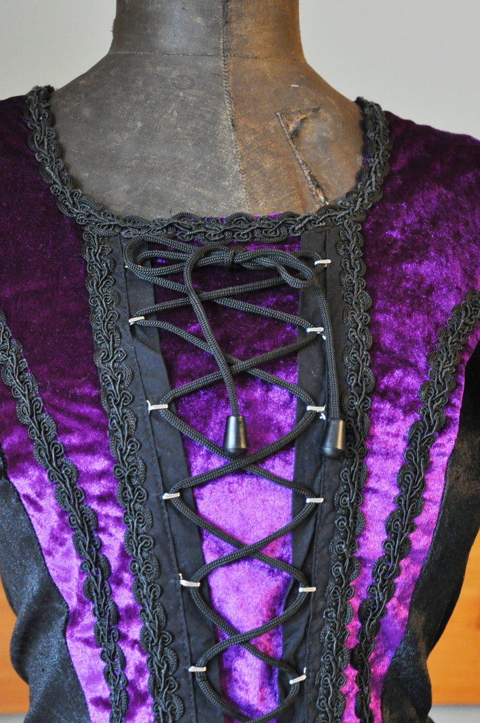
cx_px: 209
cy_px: 430
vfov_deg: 31.4
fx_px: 1283
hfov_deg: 21.2
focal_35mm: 64
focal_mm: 30
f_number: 4.2
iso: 1600
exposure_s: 1/10
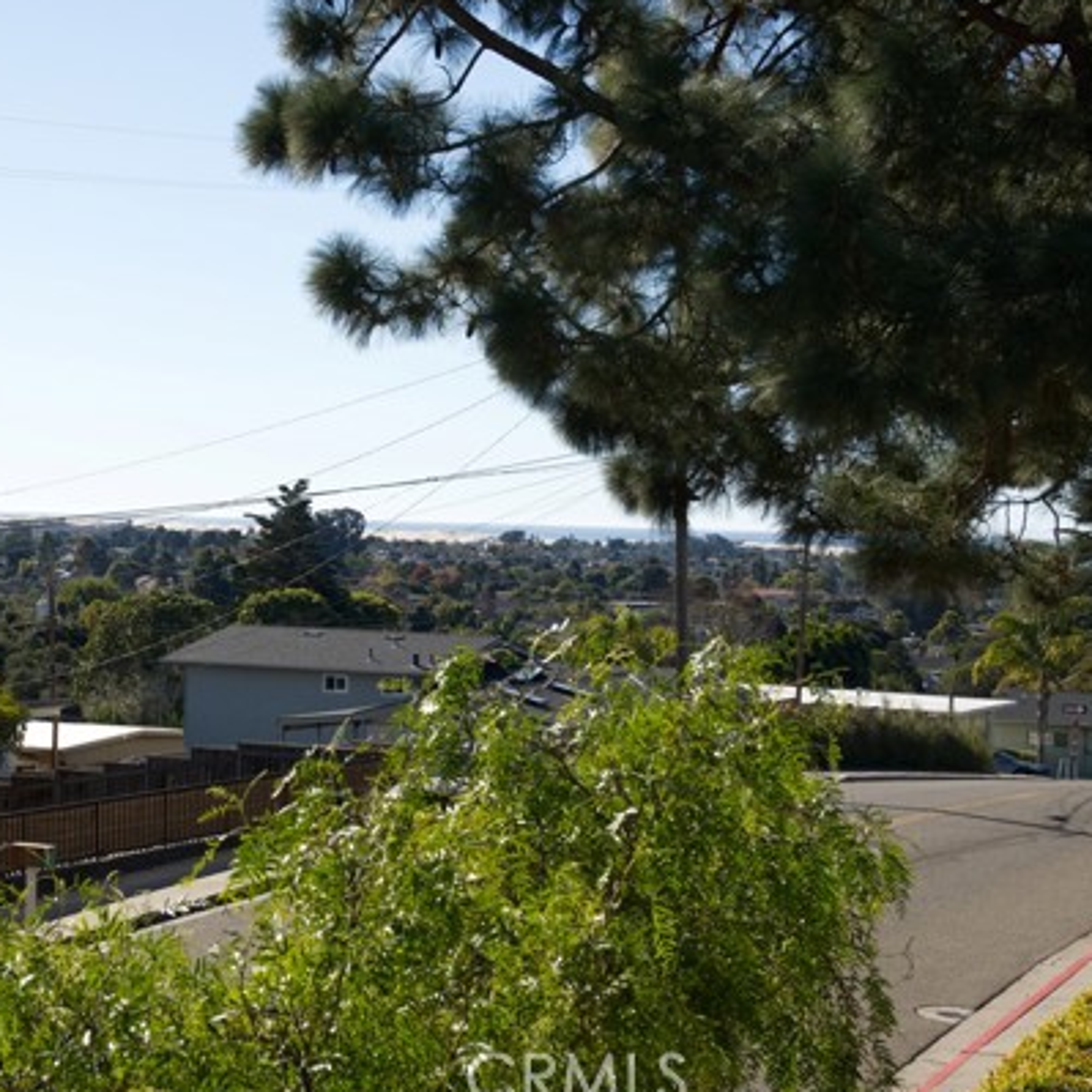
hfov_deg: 21.8
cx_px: 359
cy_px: 532
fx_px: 2820
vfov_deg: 21.9
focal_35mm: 79
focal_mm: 21.6
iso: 100
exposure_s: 1/400
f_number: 5.6
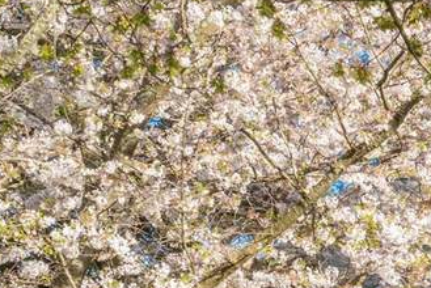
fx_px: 3259
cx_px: 715
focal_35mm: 272
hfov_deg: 7.4
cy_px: 463
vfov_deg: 5.0
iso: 800
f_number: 22
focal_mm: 70
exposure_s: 1/125
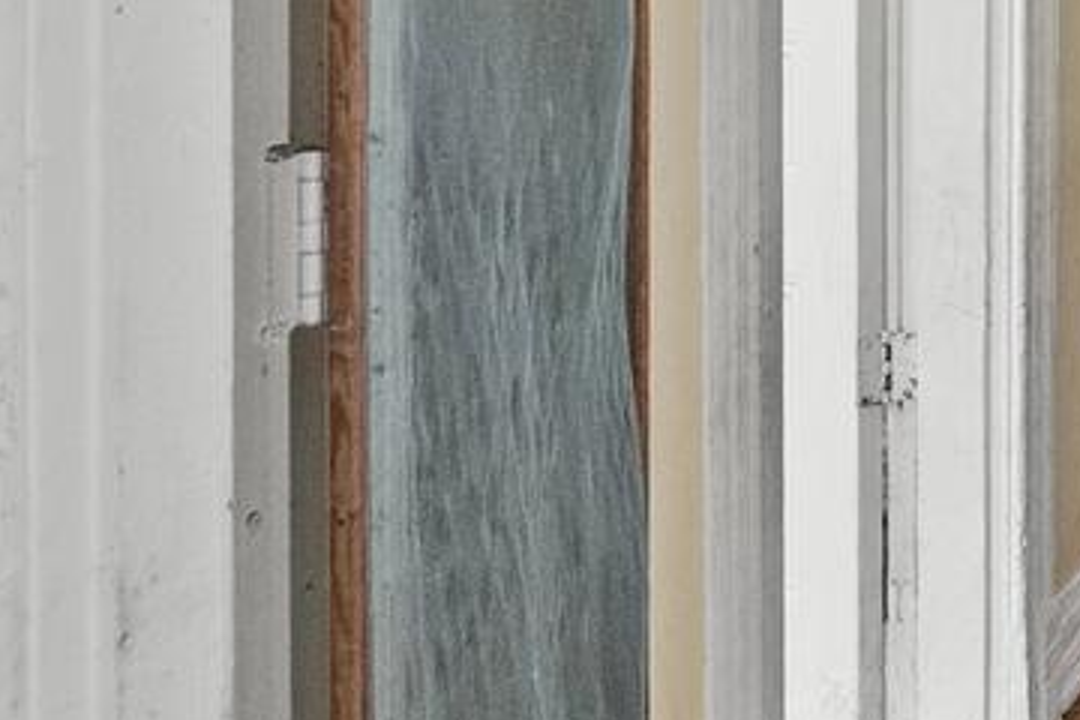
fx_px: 2400
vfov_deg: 16.4
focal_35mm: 80
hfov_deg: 20.7
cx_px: 1722
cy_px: -126
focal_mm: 13.5
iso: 8000
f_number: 4
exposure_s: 1/30
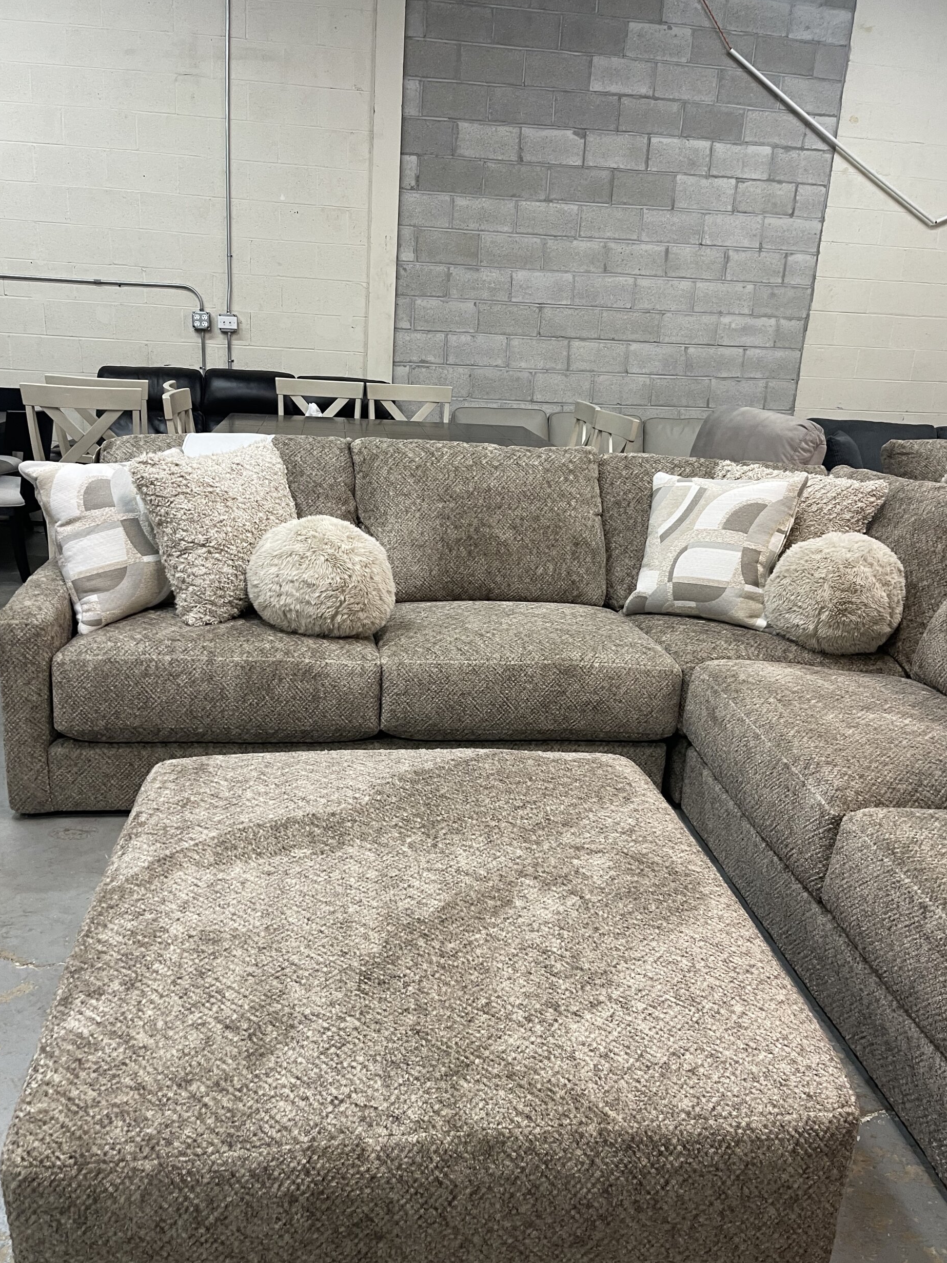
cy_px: 637
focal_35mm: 26
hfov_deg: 53.1
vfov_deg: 67.3
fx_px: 949
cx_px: 479
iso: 125
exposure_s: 1/60
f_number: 1.6
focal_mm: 5.1
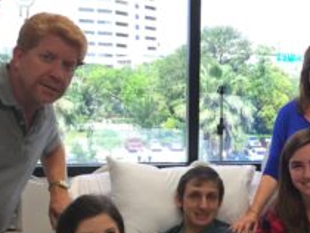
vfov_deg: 23.3
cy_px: 195
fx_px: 556
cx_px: 251
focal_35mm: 62
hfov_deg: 30.4
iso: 32
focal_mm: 4.15
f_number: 2.2
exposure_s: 1/30
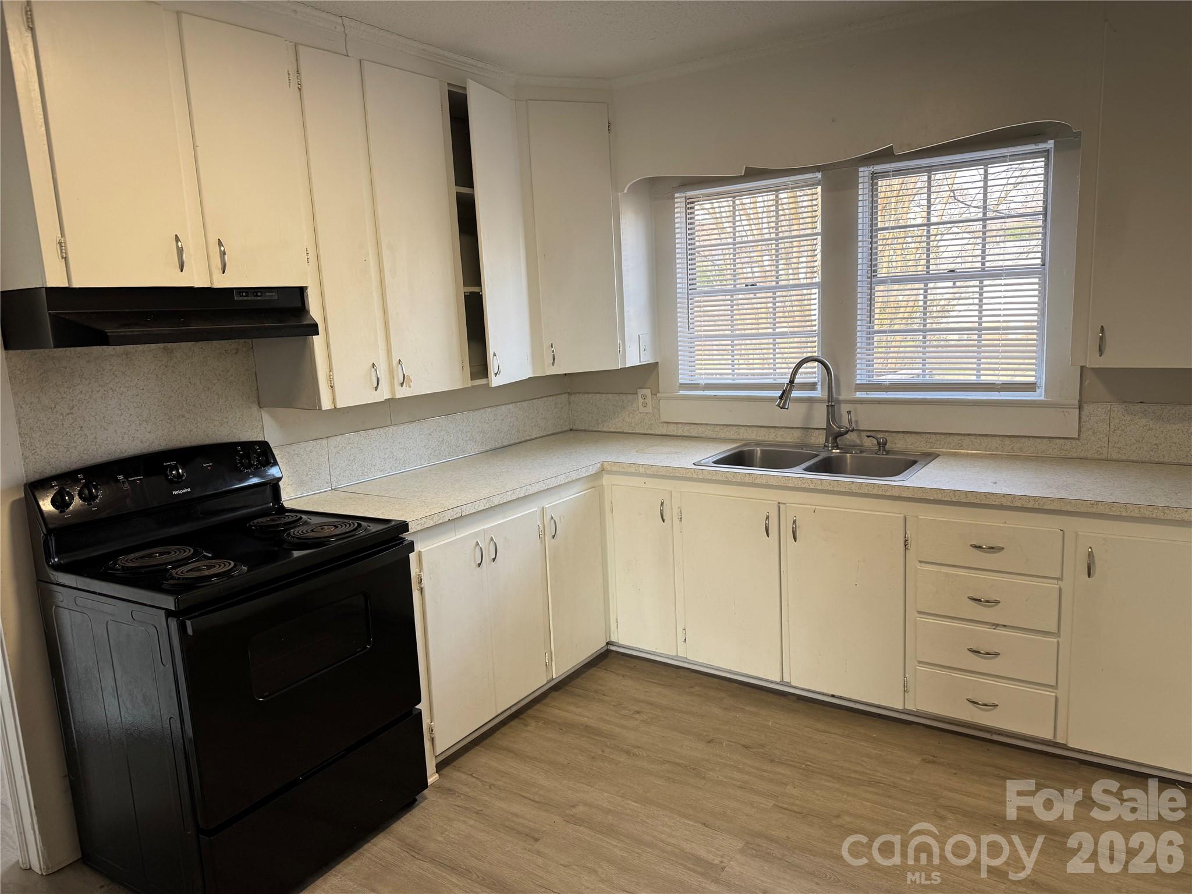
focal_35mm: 24
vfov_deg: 56.8
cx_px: 596
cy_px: 447
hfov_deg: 71.6
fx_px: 826
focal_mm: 6.76
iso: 100
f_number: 1.78
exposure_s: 1/121
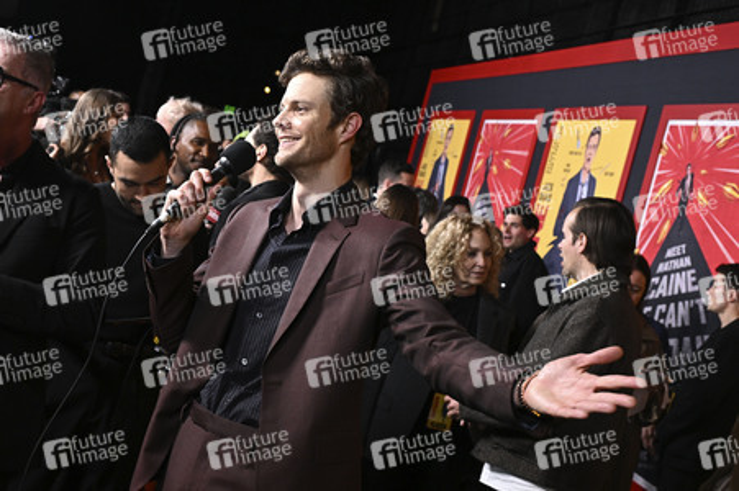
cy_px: 246
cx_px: 370
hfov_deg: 45.5
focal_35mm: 43
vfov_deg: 31.1
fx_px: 882
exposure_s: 1/250
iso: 2000
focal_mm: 43
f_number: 6.3
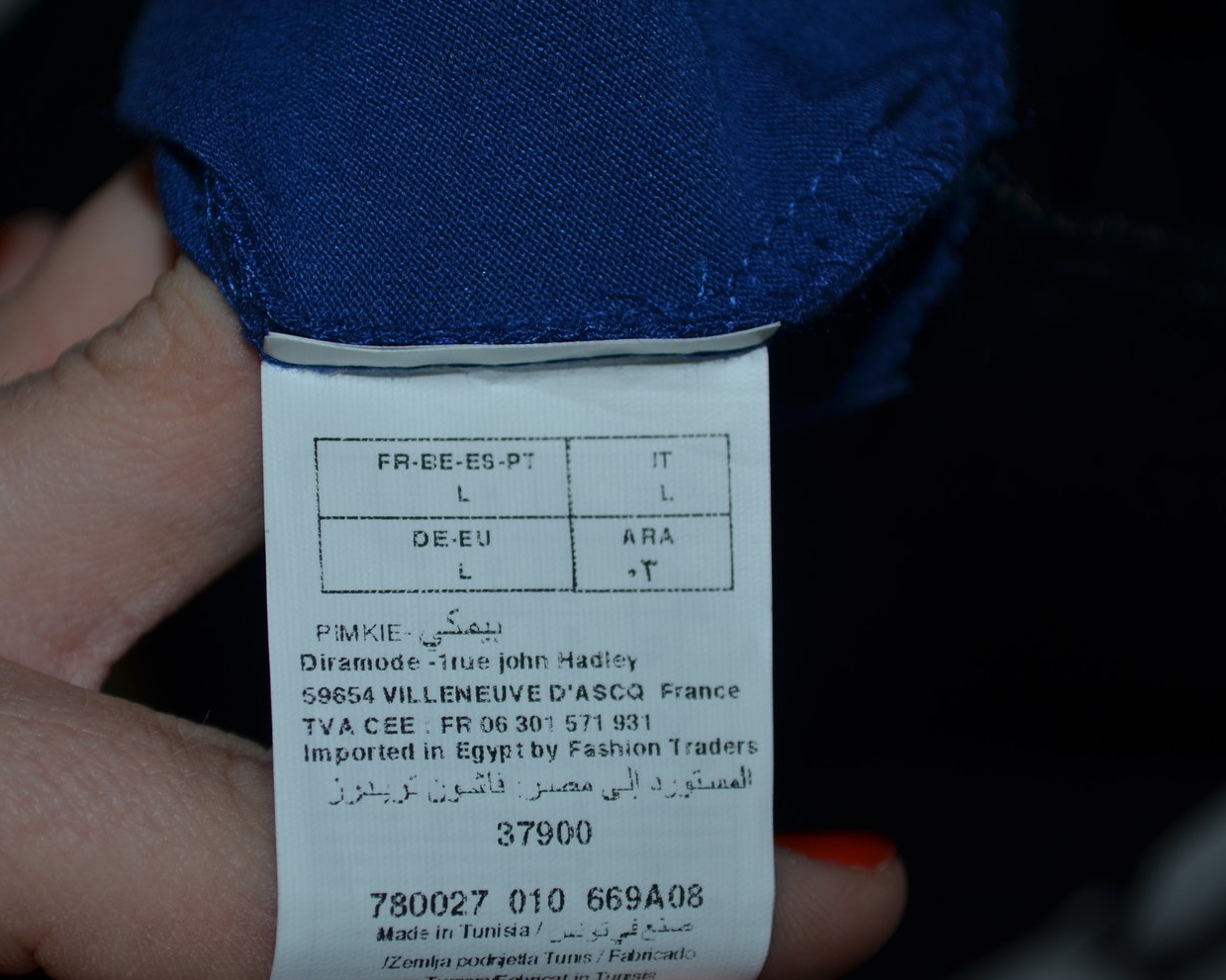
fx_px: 3229
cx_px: 503
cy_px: 488
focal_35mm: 89
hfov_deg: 21.5
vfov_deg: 17.3
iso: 200
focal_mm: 52
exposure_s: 1/30
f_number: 5.6
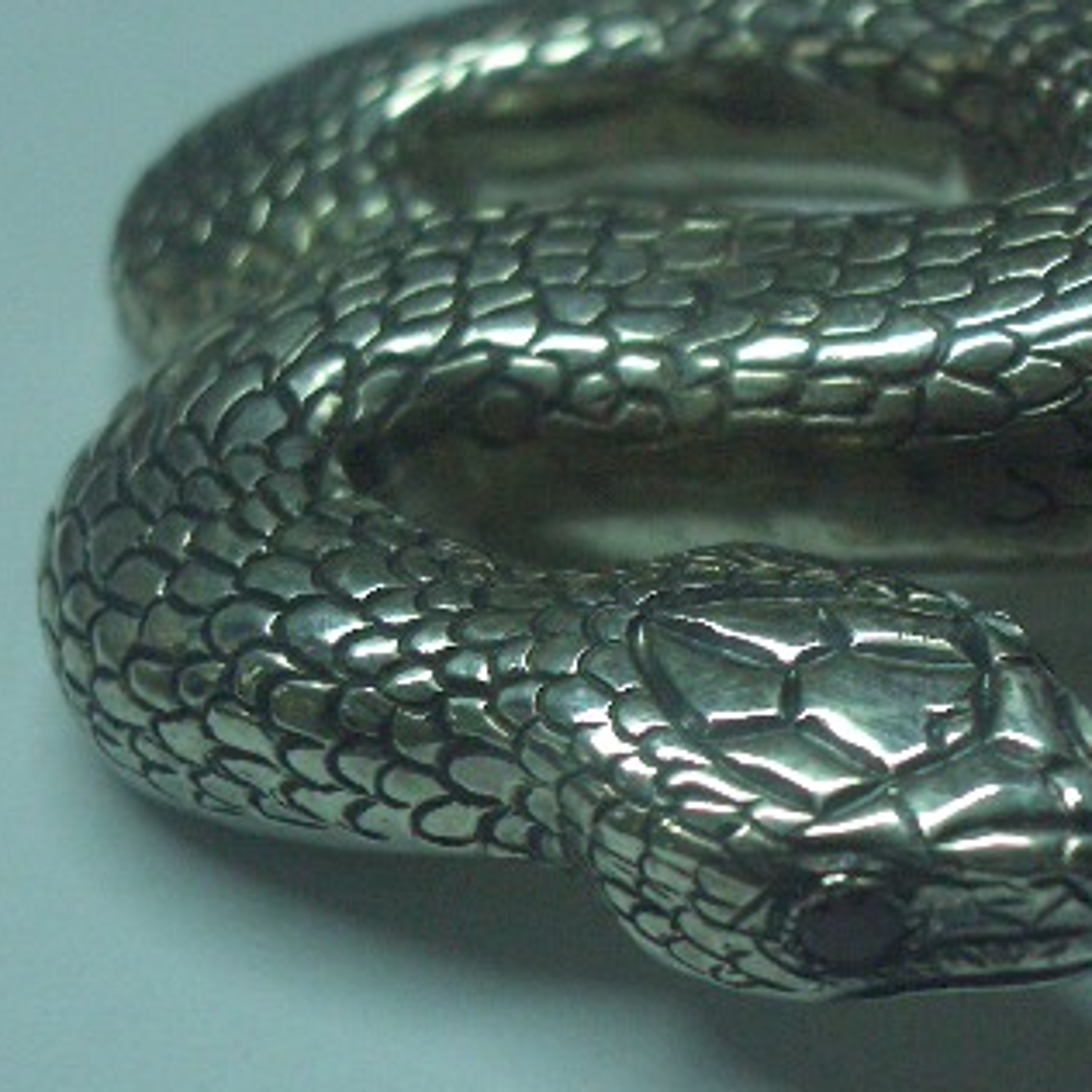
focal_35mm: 111
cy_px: 622
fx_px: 3962
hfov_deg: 15.6
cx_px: 919
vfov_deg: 15.7
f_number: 3.5
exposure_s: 1/60
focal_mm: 10.2
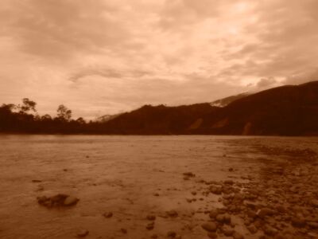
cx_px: 159
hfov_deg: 69.4
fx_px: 230
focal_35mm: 25
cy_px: 120
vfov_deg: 54.9
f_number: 7
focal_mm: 4.5
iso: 160
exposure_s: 1/500
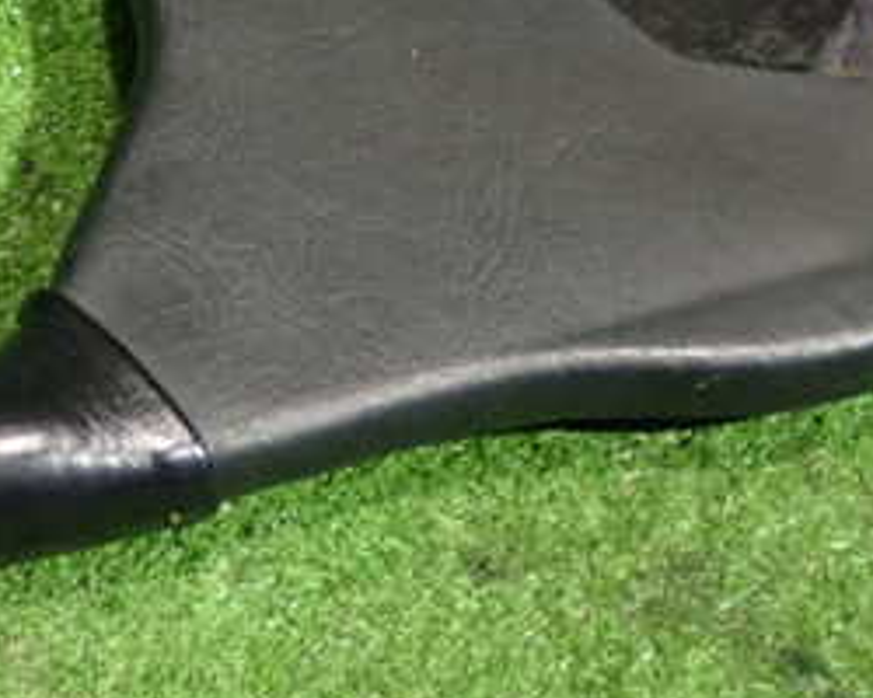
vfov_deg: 13.2
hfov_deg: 16.3
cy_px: 248
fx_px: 3023
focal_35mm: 117
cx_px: 119
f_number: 3.2
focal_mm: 9.01
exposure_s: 1/13
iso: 800
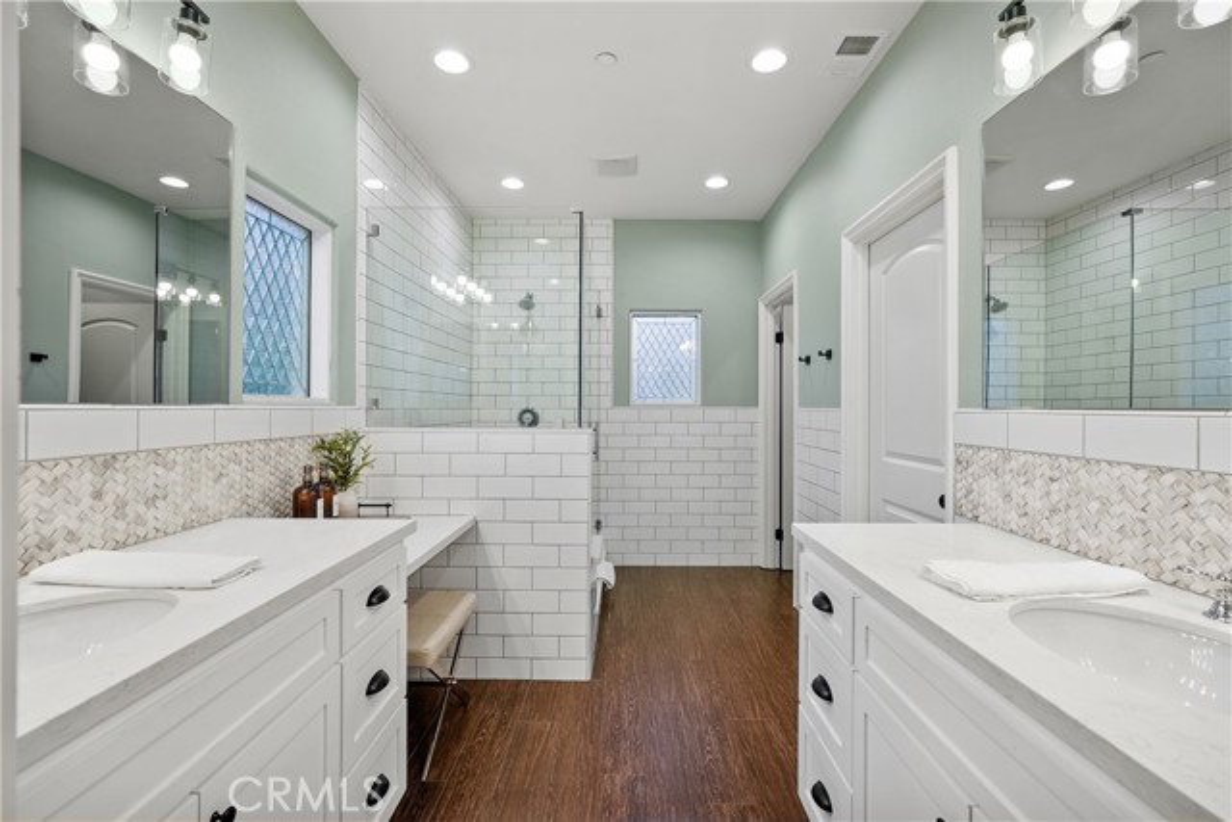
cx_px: 616
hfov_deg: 96.7
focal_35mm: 16
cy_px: 411
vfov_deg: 73.8
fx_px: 548
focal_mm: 16
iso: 320
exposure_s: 1/15
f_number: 4.5
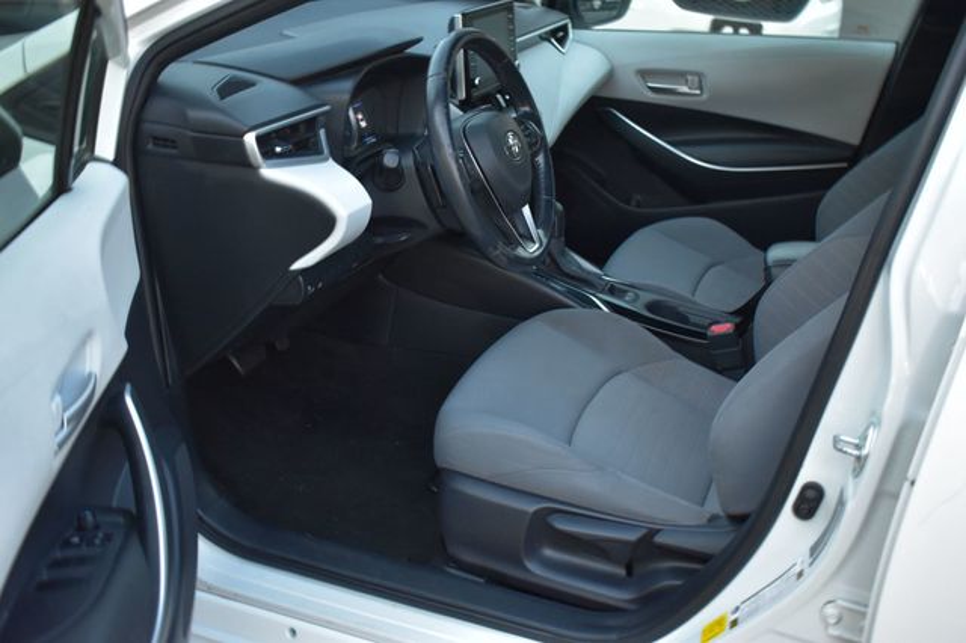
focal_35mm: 39
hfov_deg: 49.6
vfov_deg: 34.2
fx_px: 1046
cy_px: 322
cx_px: 483
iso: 1600
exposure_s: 1/15
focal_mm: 26
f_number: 4
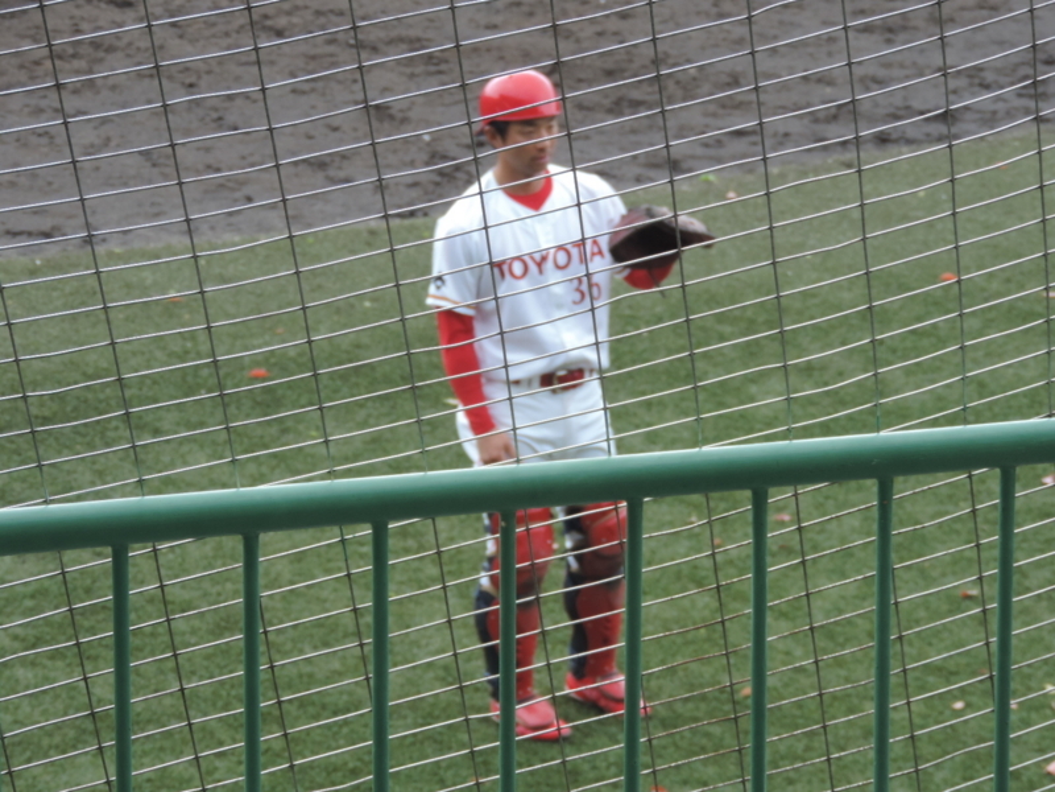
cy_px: 396
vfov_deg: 7.4
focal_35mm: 200
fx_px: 6095
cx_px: 528
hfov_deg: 9.9
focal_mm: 35.6
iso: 140
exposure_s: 1/125
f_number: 4.6
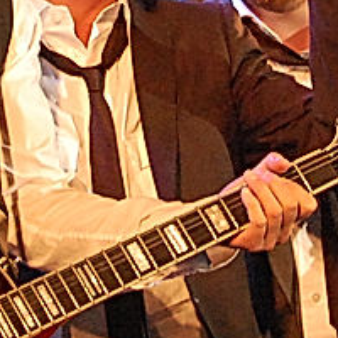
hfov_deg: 4.2
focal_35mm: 421
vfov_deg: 4.2
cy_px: -125
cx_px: 113
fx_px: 4646
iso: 1600
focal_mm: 55
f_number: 5.6
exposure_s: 1/80
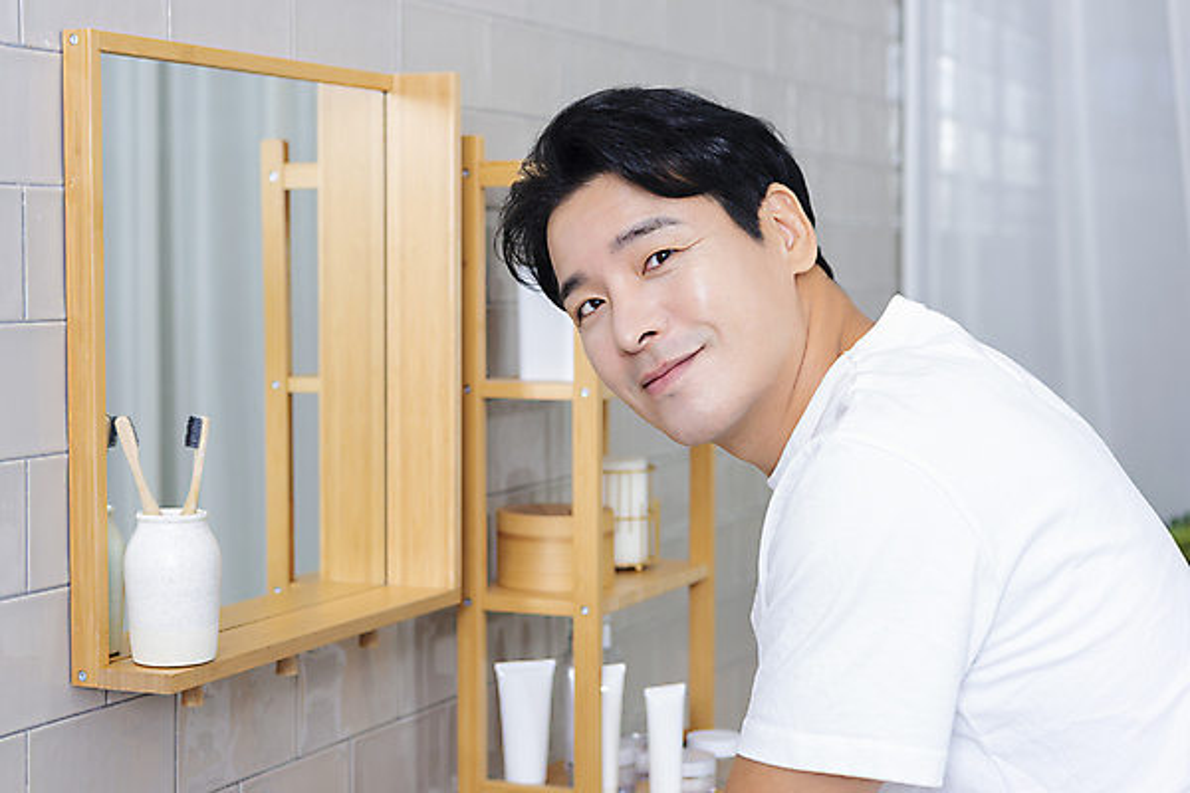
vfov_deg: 19.5
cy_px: 396
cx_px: 595
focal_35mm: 70
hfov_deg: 28.8
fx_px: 2314
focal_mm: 70
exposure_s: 1/100
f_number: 5
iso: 100
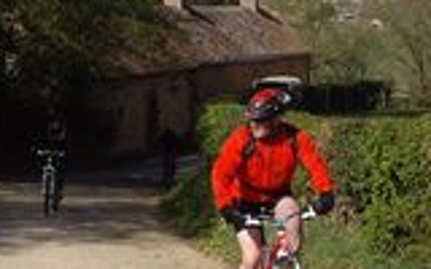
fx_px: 1186
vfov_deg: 13.0
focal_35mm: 101
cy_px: 148
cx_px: 197
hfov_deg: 20.6
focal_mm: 7.9
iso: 64
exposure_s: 1/160
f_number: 8
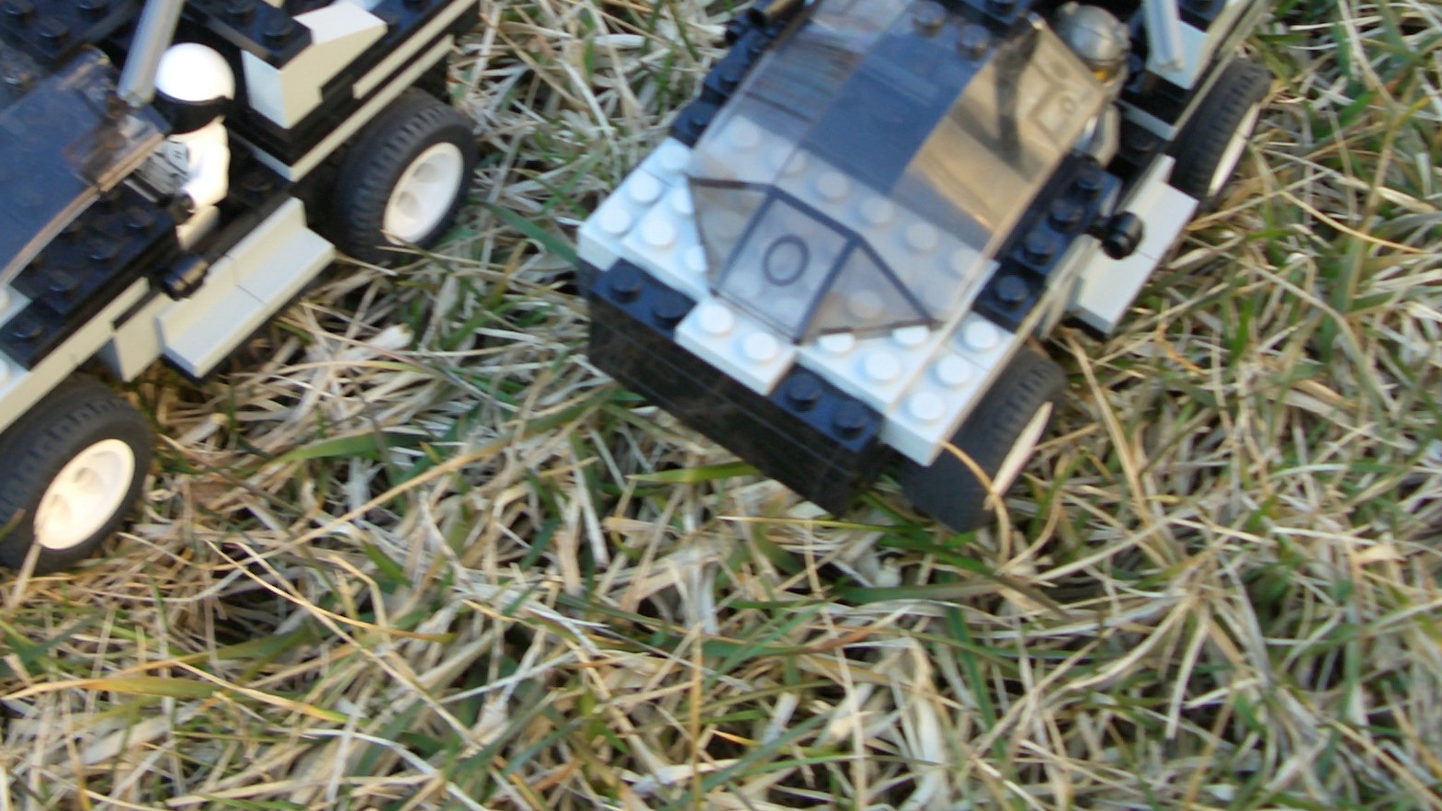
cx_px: 560
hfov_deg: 37.0
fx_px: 2141
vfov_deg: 21.0
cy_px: 77
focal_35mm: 56
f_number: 2.6
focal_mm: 5.8
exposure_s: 1/60
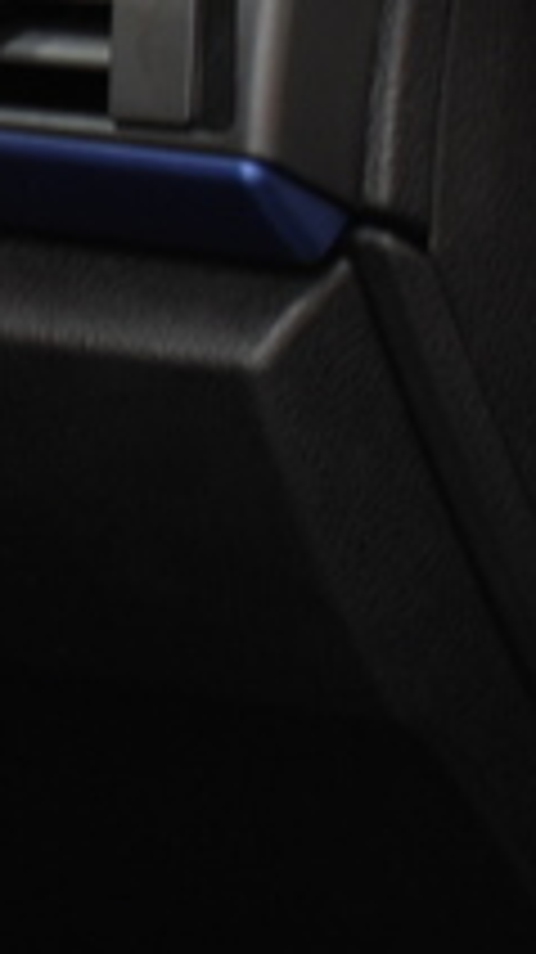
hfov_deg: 3.9
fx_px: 6985
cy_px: 54
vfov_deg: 7.8
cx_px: -2203
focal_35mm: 276
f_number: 3.8
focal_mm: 23
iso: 200
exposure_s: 1/8
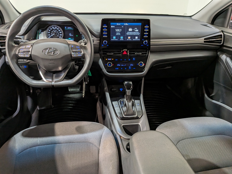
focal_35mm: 24
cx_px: 116
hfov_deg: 71.6
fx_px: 161
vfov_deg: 56.8
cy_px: 87
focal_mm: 4.53
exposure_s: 1/40
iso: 89
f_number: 1.7
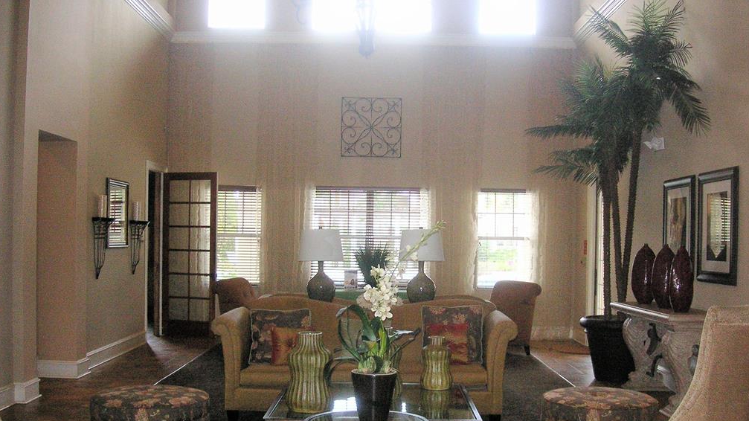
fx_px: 814
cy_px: 261
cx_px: 371
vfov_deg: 28.9
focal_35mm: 41
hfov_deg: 49.4
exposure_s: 1/90
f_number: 2.8
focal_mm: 6.1
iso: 160
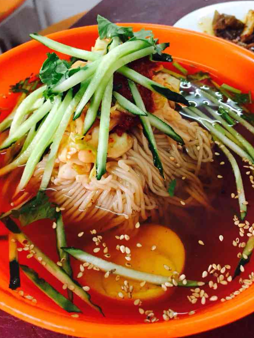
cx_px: 128
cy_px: 164
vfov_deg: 60.0
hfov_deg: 46.8
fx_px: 294
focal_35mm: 30
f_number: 2.2
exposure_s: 1/30
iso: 200
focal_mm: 4.15
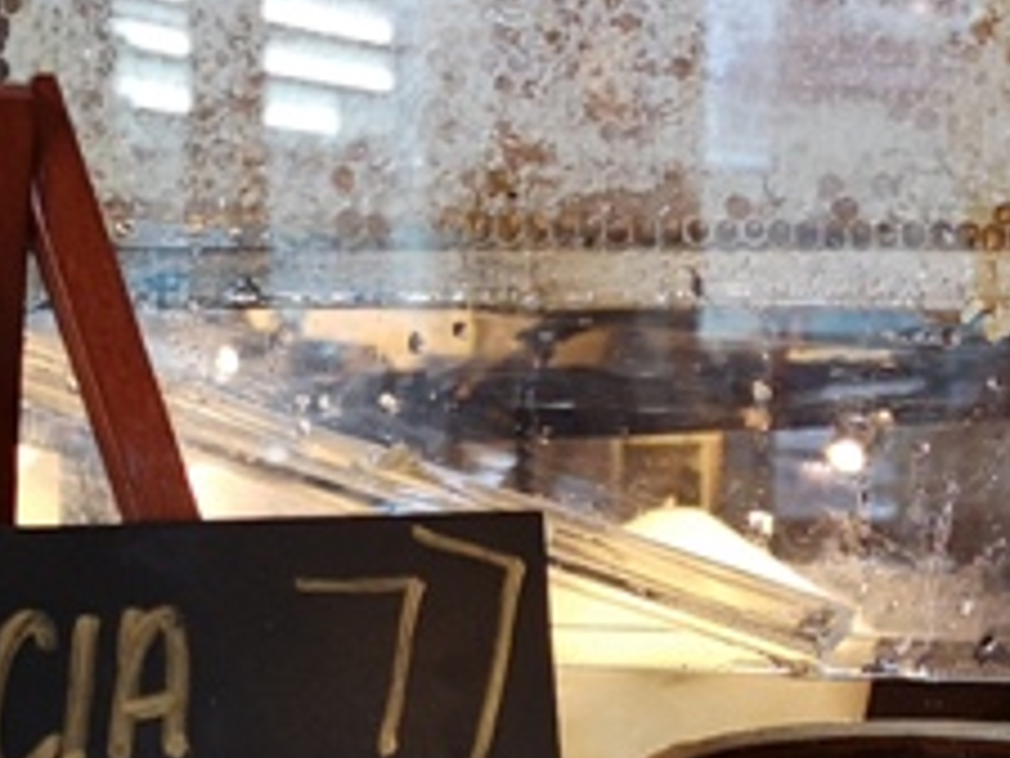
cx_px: 1086
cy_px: 332
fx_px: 2803
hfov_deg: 19.6
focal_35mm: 96
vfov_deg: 15.4
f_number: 1.8
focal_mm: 3.95
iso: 320
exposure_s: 1/100
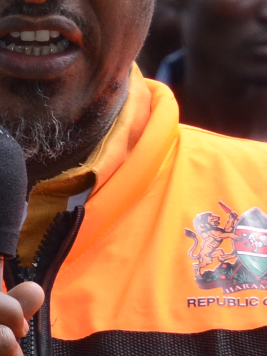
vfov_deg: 2.4
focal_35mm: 836
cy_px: 261
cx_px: -94
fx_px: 8594
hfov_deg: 1.8
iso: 640
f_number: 13
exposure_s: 1/320
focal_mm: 105
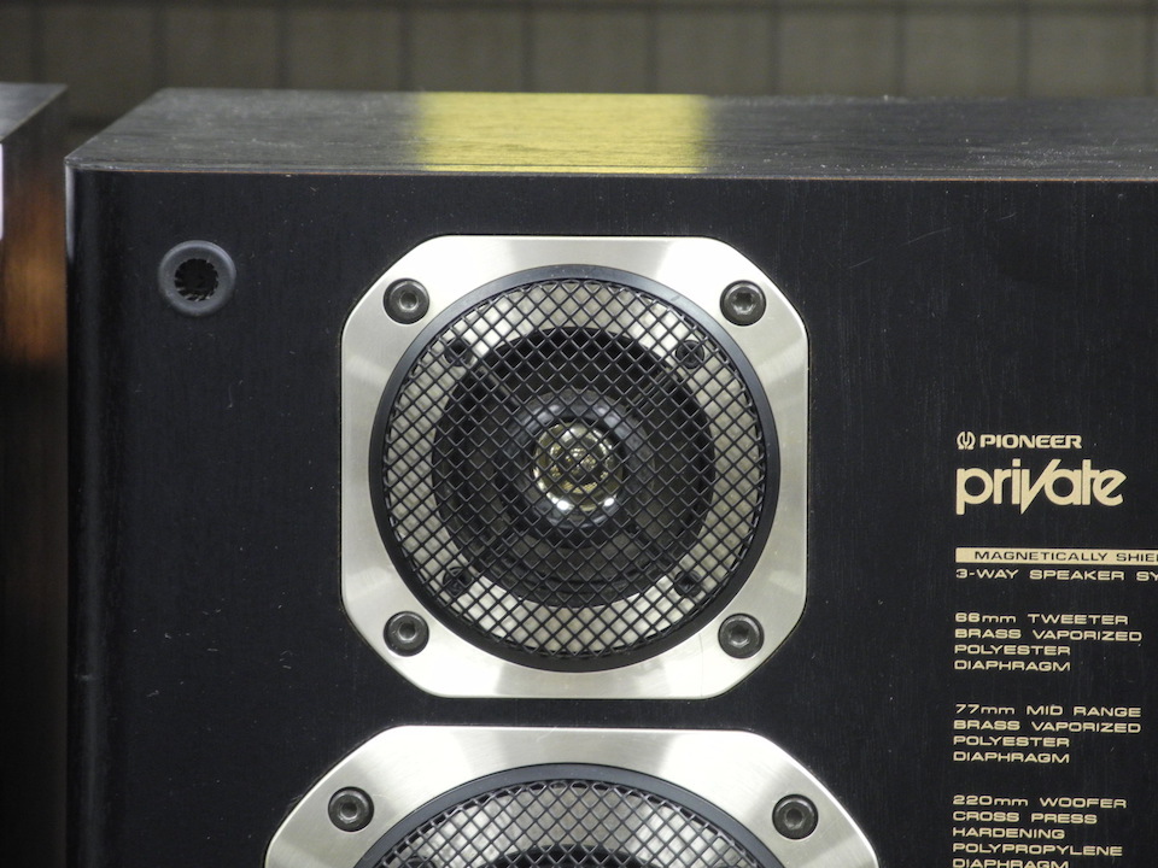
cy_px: 434
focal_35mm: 200
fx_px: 6691
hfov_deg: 9.9
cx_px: 579
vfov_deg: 7.4
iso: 400
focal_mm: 42.6
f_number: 5.6
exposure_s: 1/5.8
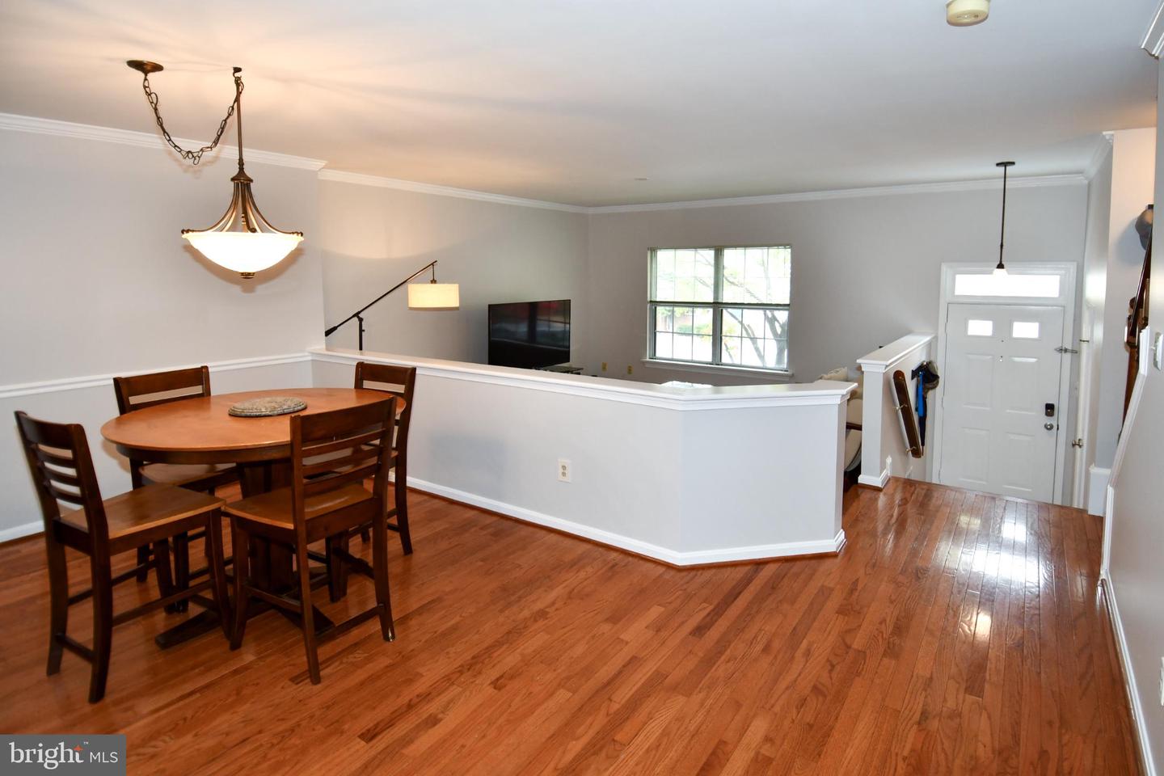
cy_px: 388
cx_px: 582
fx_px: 582
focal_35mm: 18
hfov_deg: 90.0
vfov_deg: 67.4
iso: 500
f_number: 4
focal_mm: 12
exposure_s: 1/60
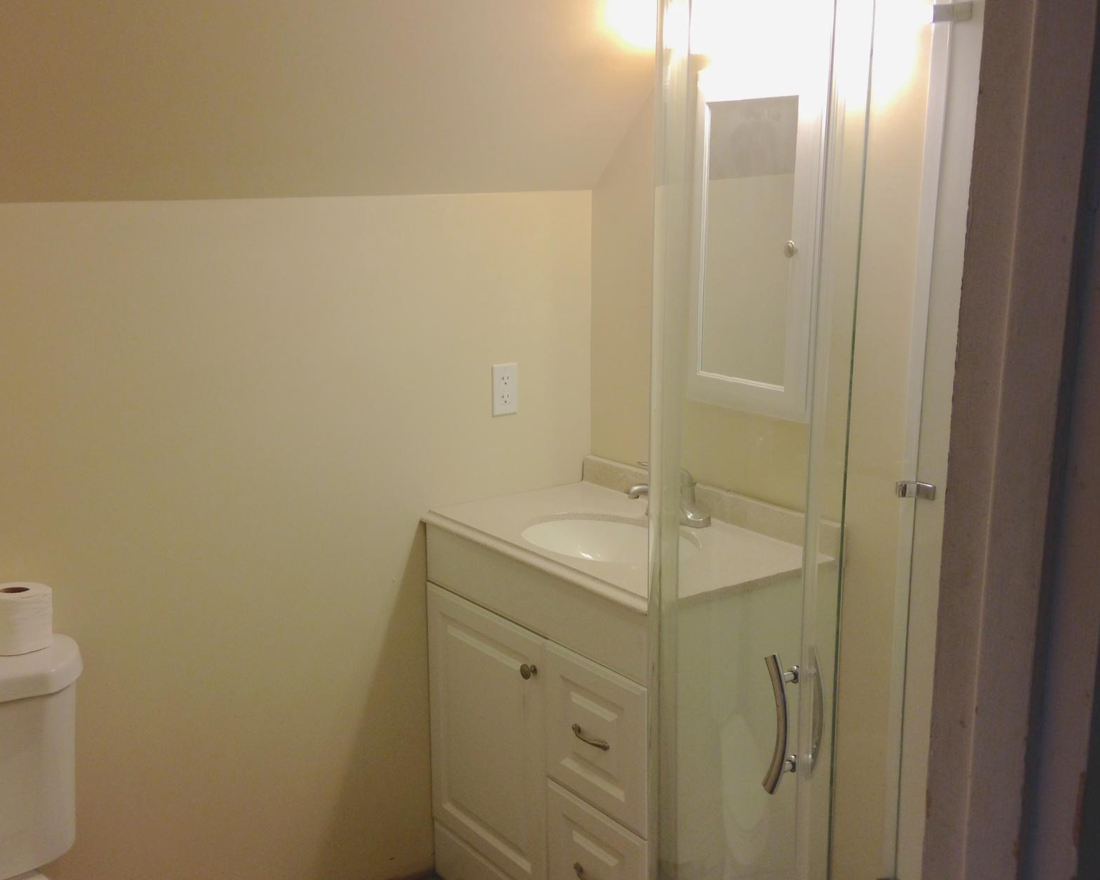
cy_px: 504
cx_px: 454
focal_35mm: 42
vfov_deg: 35.6
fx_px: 1367
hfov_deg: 43.7
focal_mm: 4.12
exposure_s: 1/40
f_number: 2.4
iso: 50
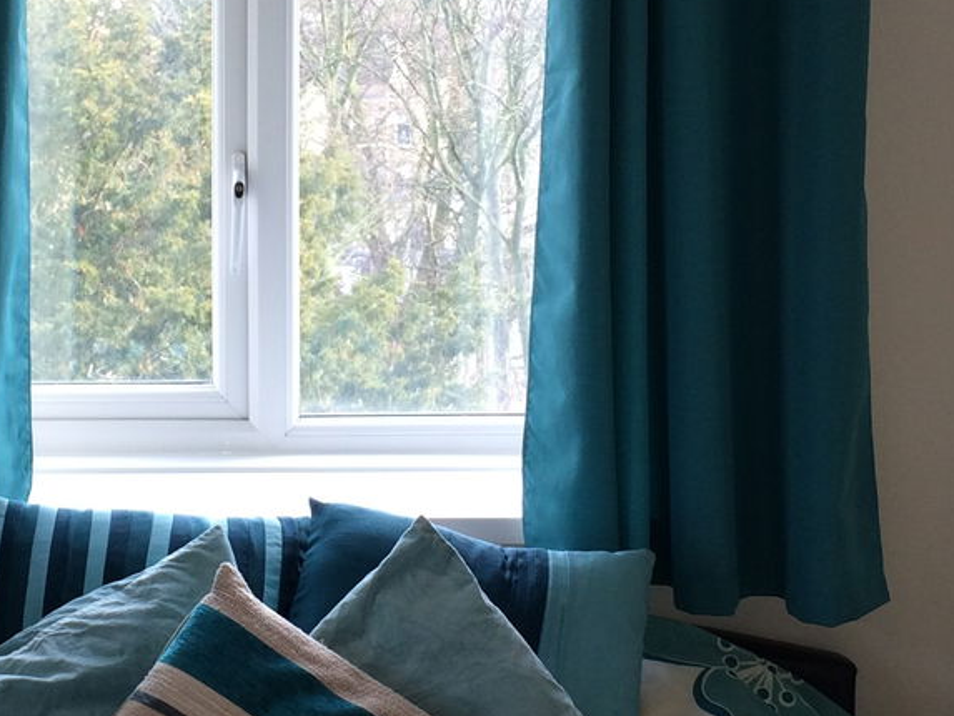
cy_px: 241
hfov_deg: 24.0
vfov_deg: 18.2
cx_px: 298
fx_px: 2233
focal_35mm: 81
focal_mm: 4.15
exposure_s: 1/60
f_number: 2.2
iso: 40
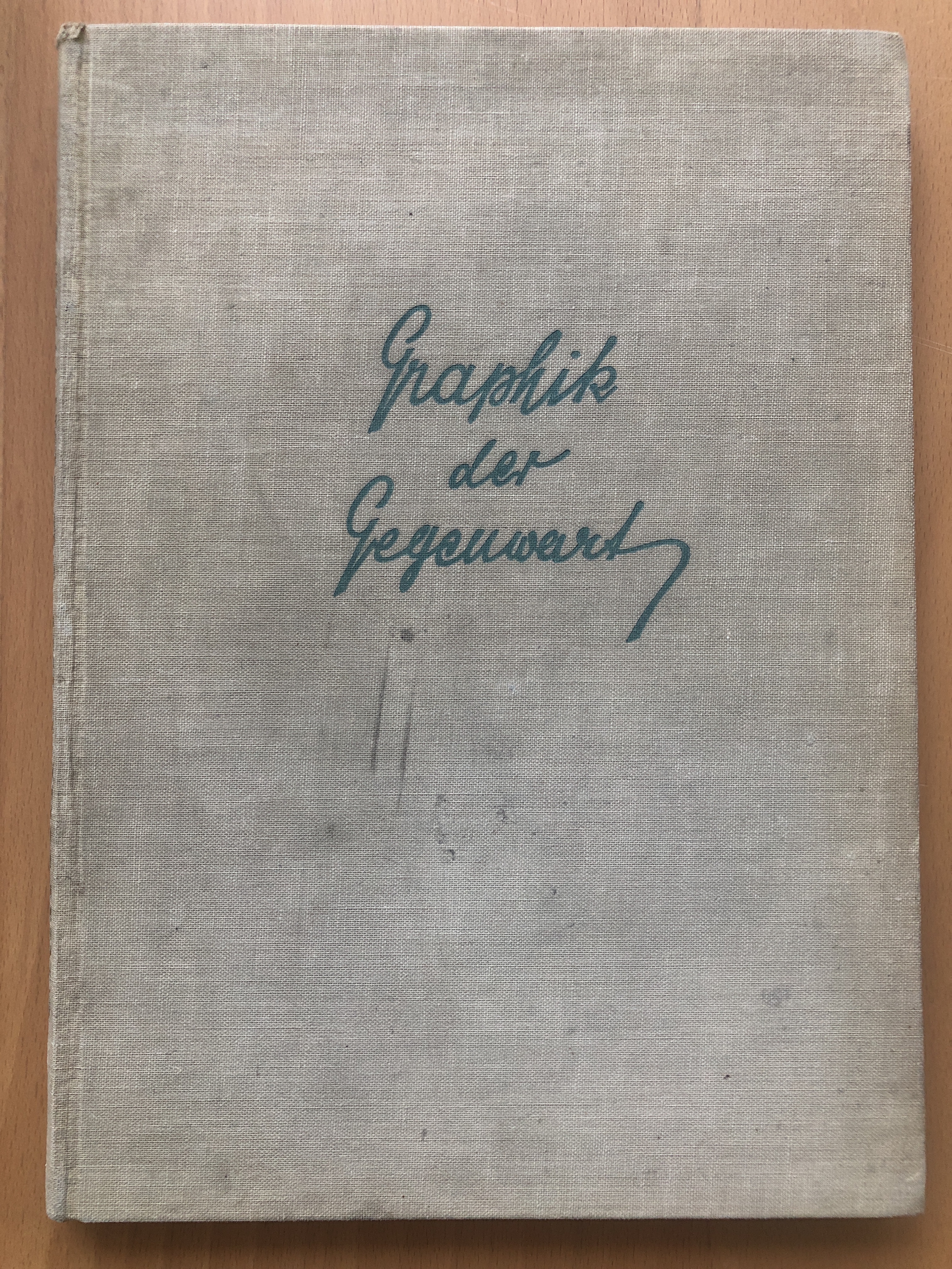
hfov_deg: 49.7
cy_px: 634
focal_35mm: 28
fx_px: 1027
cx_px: 476
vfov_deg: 63.4
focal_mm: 4
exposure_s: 1/30
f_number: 1.8
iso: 40
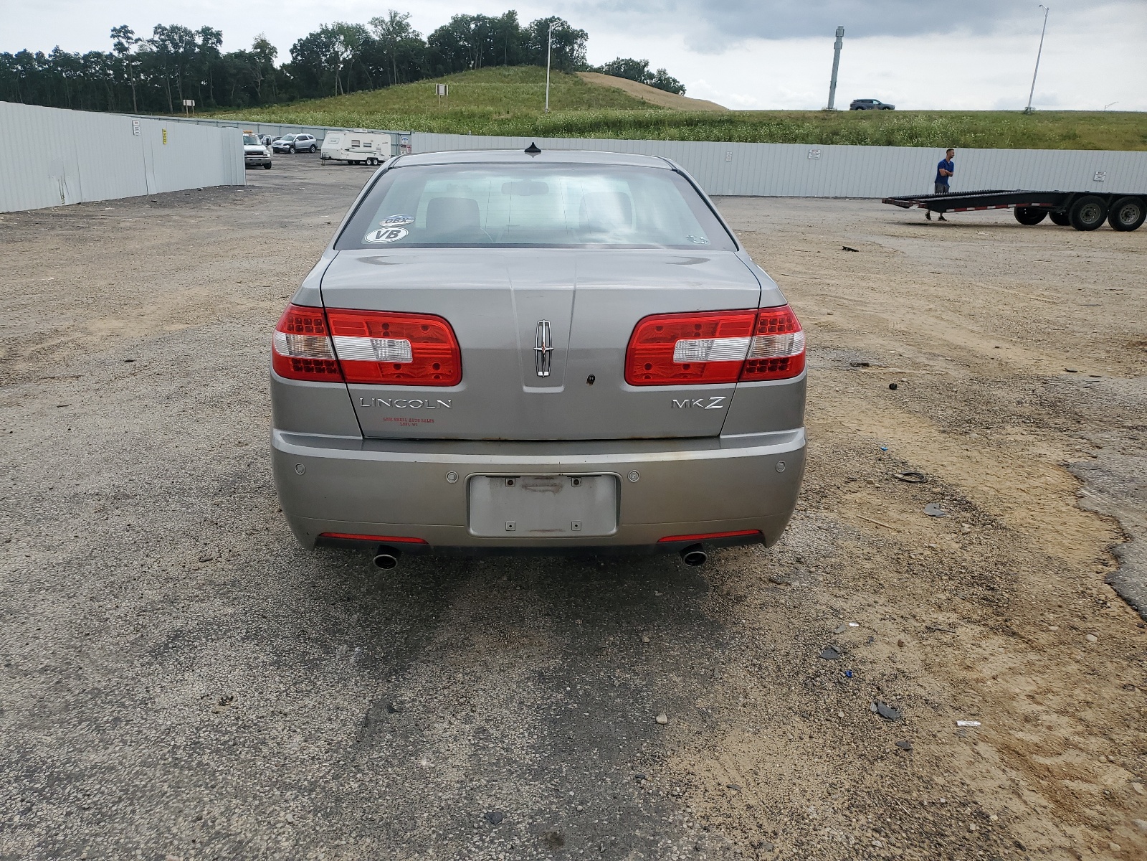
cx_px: 574
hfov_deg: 67.3
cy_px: 430
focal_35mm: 26
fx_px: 862
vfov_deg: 53.1
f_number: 1.5
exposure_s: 1/3333
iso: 50
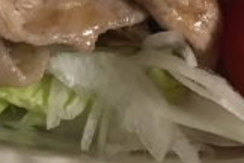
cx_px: -17
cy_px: -171
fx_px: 759
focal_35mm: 112
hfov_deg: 17.7
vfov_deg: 11.0
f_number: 2.2
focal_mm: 4.15
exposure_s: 1/30
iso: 200
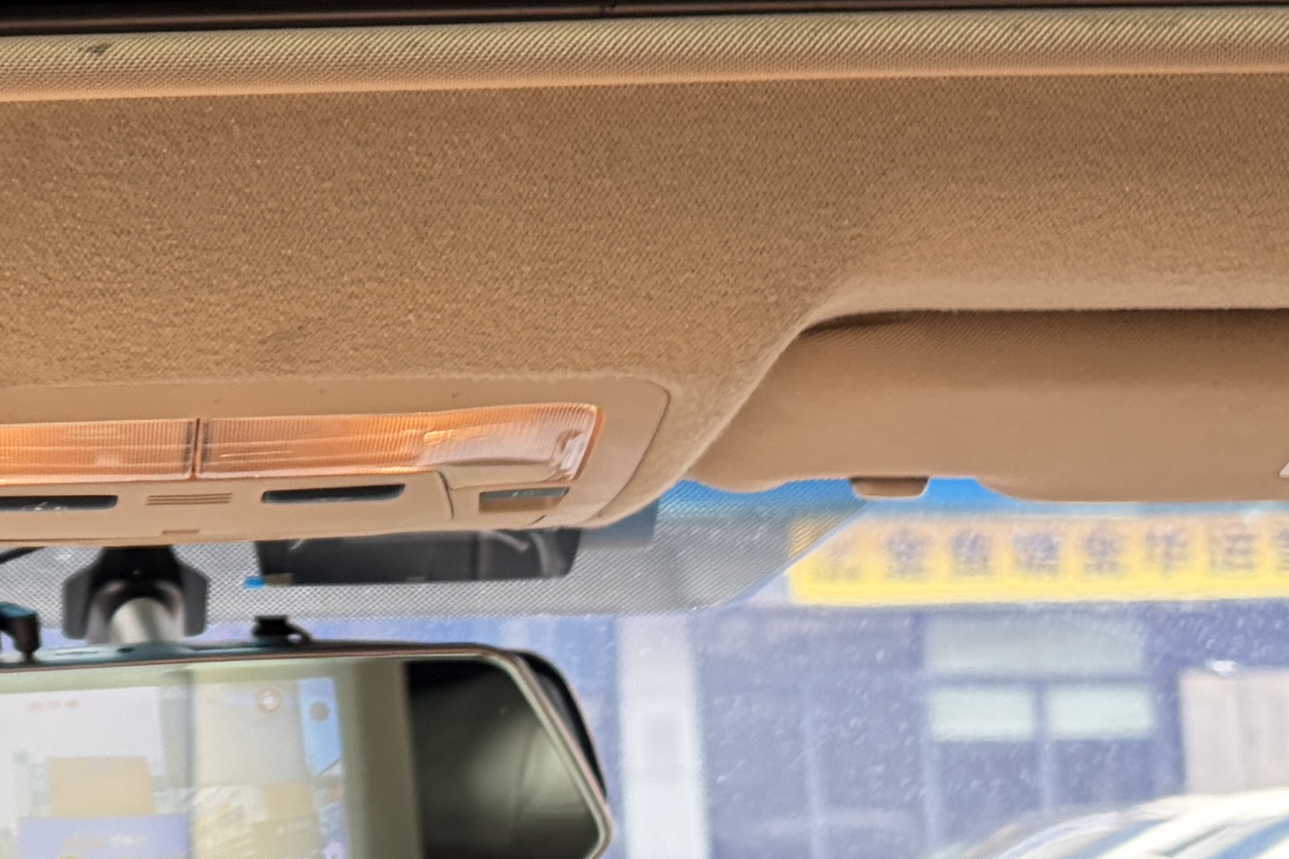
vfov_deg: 12.7
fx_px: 3830
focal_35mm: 107
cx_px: 146
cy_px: 78
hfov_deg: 18.8
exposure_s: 1/239
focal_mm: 5.96
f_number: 1.6
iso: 125
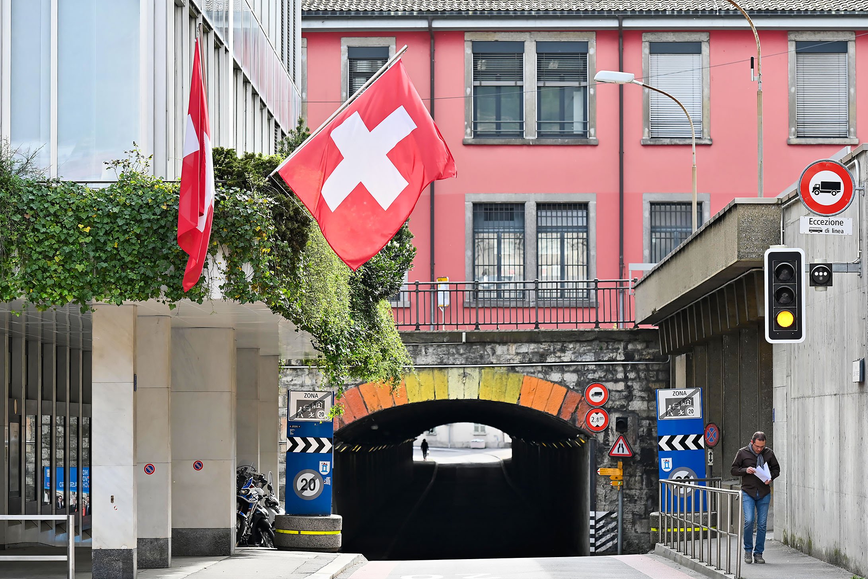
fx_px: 3183
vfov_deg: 10.4
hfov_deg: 15.5
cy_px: 302
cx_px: 426
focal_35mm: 132
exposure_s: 1/500
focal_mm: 120
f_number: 5
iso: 200
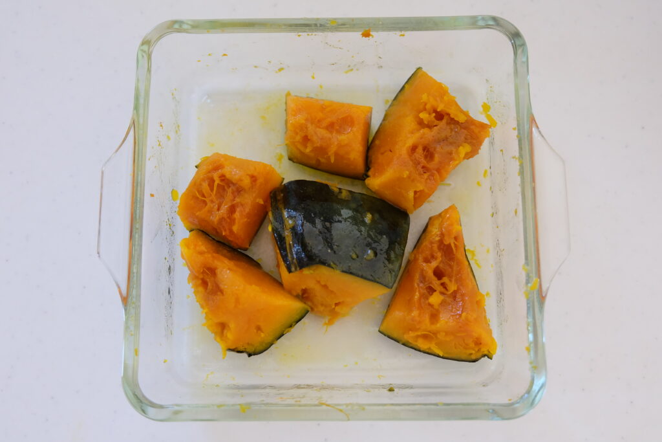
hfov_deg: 58.7
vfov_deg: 41.1
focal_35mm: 32
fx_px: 588
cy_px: 221
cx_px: 331
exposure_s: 1/38
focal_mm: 21.1
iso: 800
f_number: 4
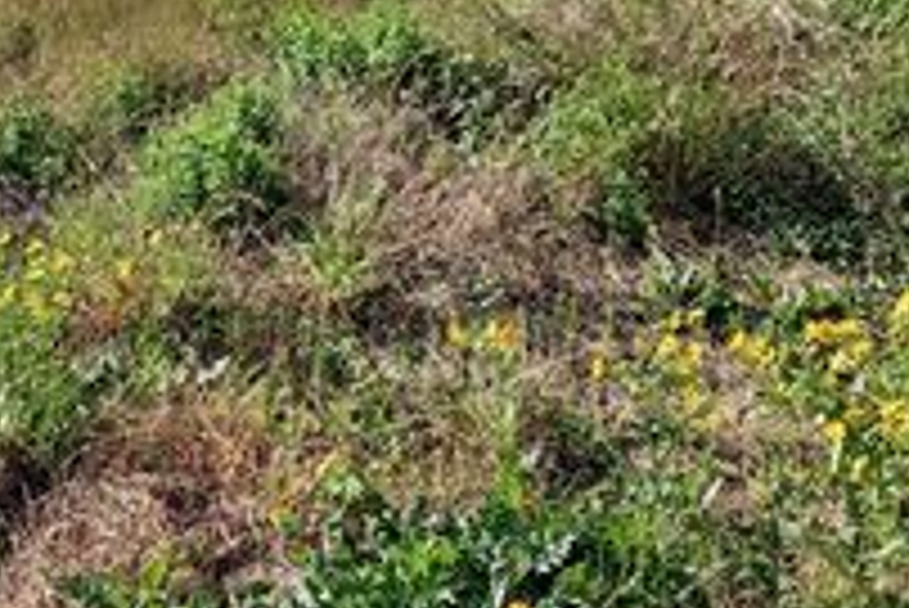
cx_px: 310
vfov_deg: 20.1
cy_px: 110
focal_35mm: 67
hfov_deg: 29.9
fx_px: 1693
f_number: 1.8
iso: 20
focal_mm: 3.98
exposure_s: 1/459
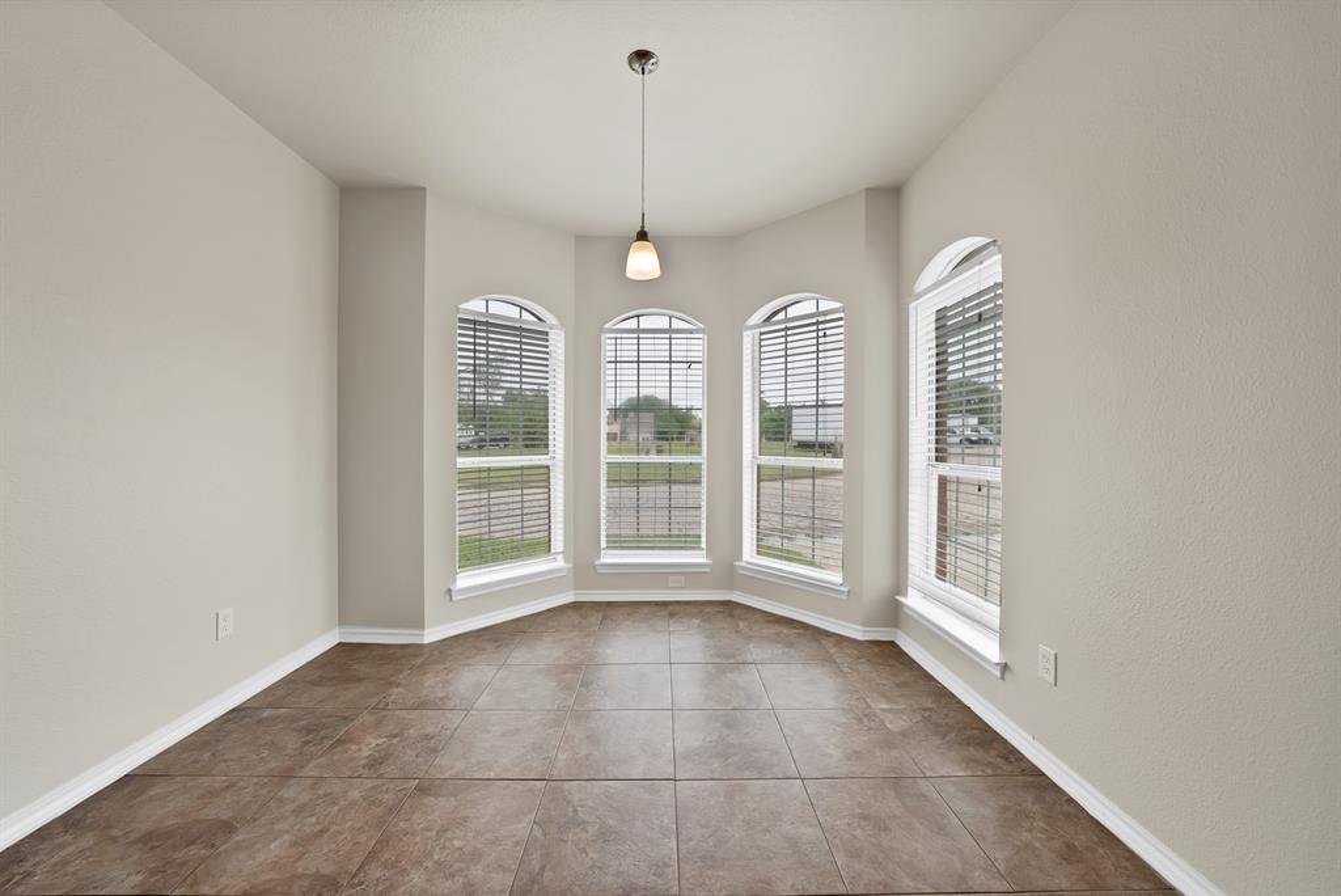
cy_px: 448
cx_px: 670
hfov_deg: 112.6
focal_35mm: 12
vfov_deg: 90.1
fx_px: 447
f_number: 9
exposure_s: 1/20
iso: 640
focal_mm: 12
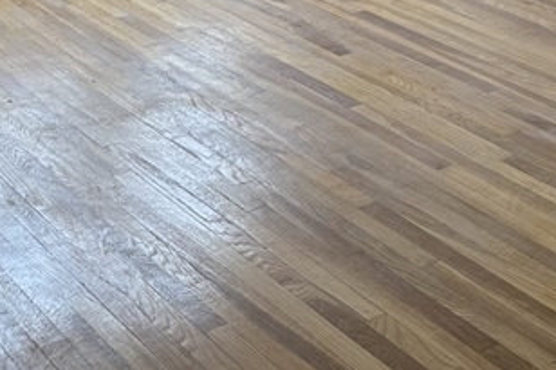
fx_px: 1281
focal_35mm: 83
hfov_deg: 23.6
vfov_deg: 14.5
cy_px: -292
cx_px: 533
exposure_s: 1/276
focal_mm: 6.86
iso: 80
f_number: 1.78
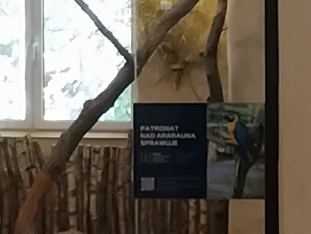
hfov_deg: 27.7
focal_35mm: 70
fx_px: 629
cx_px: 182
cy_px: 37
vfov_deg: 20.7
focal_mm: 1.13
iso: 200
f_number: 2.2
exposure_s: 1/33.4
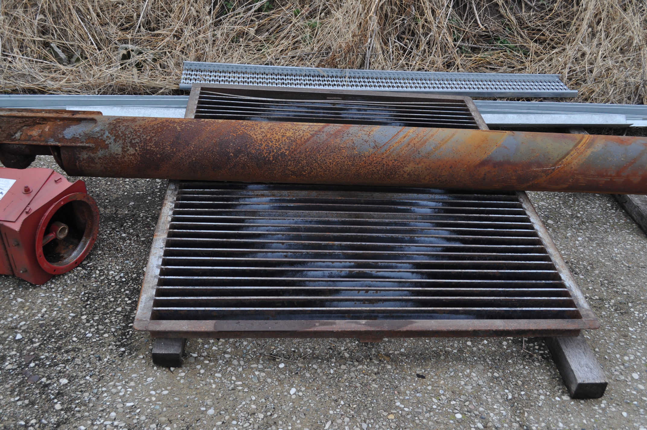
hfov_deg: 53.2
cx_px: 324
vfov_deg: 36.8
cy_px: 215
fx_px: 646
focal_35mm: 36
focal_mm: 24
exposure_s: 1/125
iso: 320
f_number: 5.6
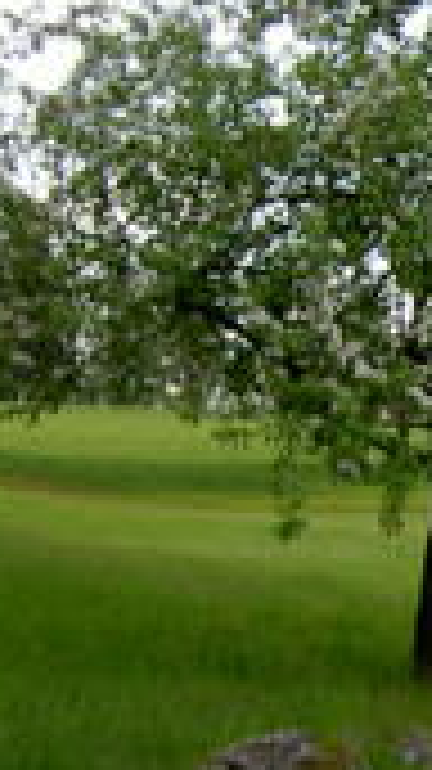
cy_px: 432
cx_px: 1010
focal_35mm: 127
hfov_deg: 8.7
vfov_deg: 16.9
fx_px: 2590
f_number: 2.8
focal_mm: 5.6
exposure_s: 1/100
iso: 50
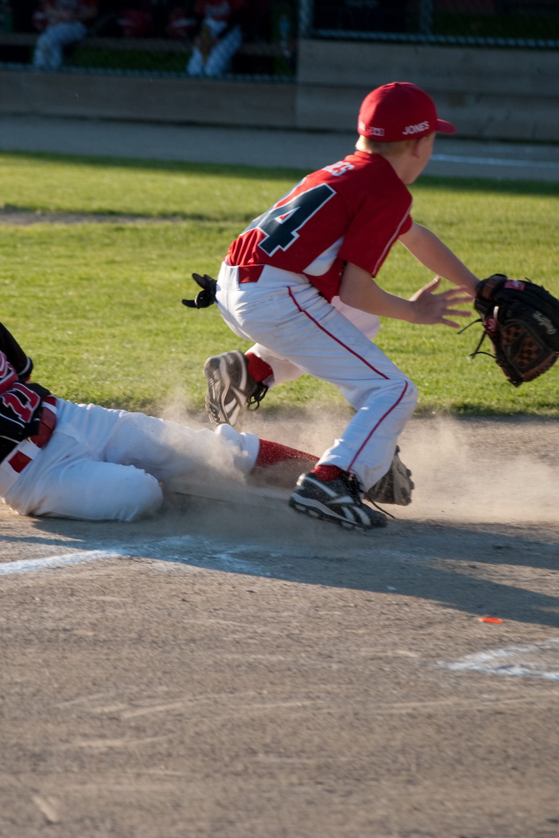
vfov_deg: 8.3
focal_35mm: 247
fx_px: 5752
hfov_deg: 5.6
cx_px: 134
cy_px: 419
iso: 100
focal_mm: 110
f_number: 5.6
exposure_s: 1/320
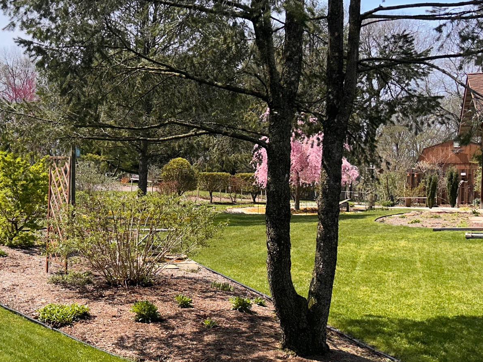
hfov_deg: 40.5
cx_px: 102
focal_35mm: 45
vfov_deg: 32.1
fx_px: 628
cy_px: 202
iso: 32
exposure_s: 1/6211
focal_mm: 5.7
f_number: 1.5
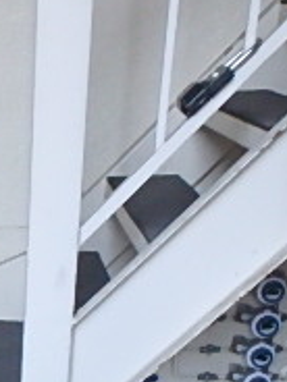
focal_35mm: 73
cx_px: -131
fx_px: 807
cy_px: 469
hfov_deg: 18.2
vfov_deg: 24.0
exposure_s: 1/30
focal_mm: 3.7
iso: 500
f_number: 3.5
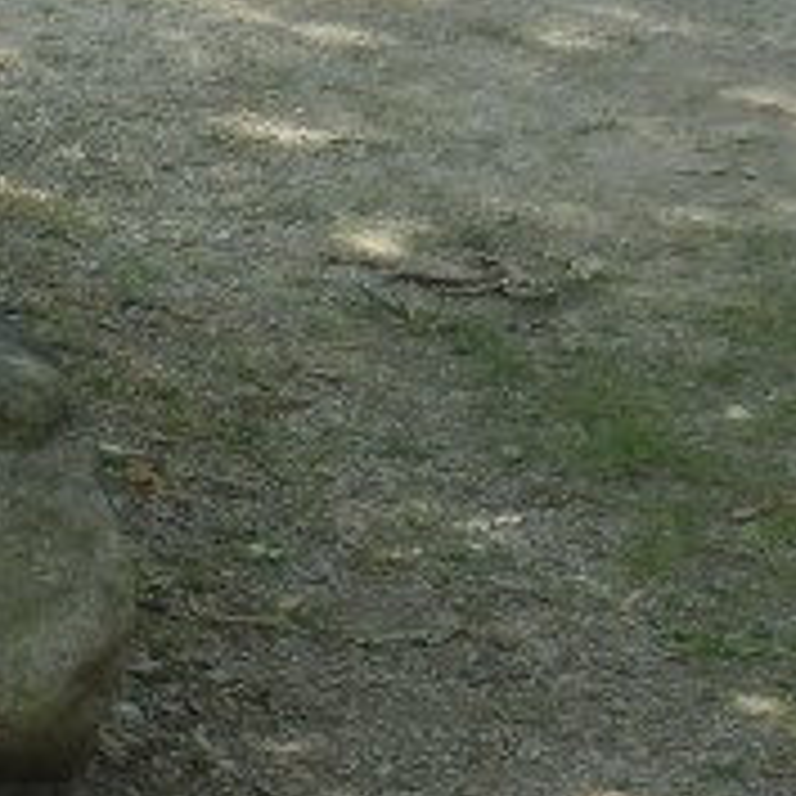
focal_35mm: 153
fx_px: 3980
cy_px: 382
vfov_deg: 11.4
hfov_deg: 10.3
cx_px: -913
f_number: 3.5
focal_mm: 5.4
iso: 160
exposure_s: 1/280
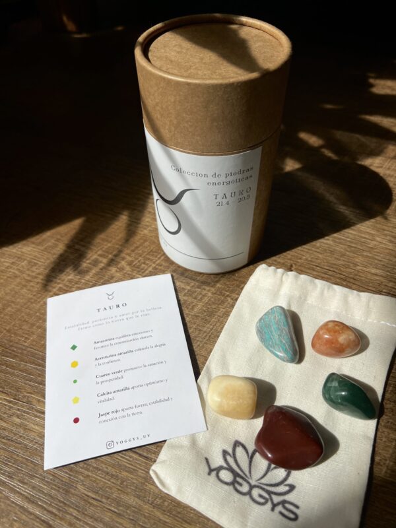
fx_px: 397
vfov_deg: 67.3
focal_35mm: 26
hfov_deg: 53.1
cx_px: 198
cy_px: 264
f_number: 1.5
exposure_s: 1/4630
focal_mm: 5.7
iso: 50
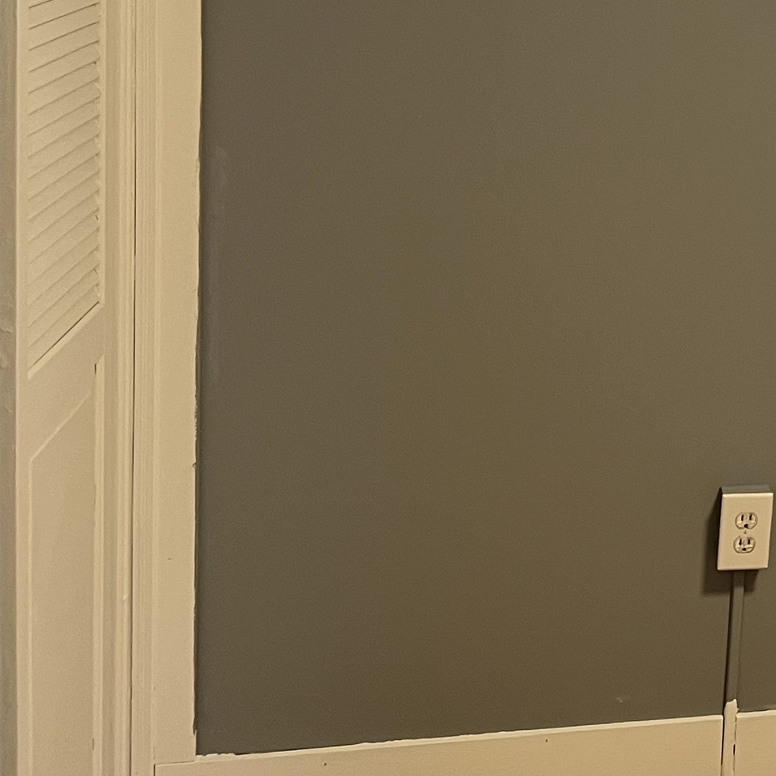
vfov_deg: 22.1
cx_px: 1159
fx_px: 1928
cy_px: 32
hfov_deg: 19.8
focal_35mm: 76
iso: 125
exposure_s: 1/60
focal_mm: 5.7
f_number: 1.5
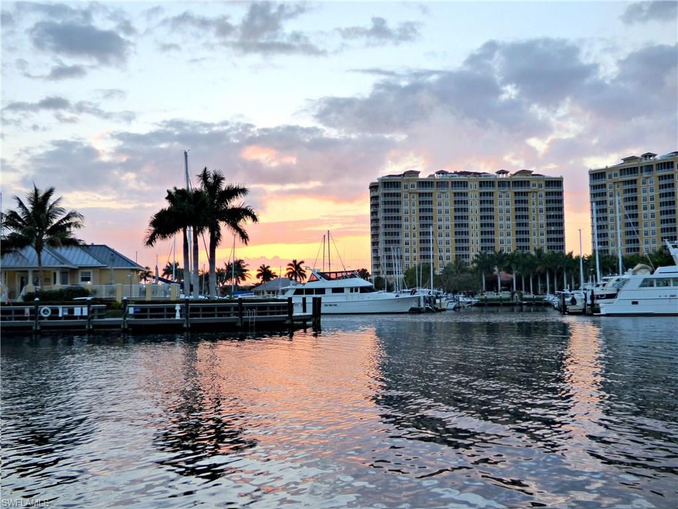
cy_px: 254
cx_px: 339
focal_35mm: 39
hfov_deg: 47.9
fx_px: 764
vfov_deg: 36.8
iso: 200
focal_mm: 6.8
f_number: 3.5
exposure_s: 1/320
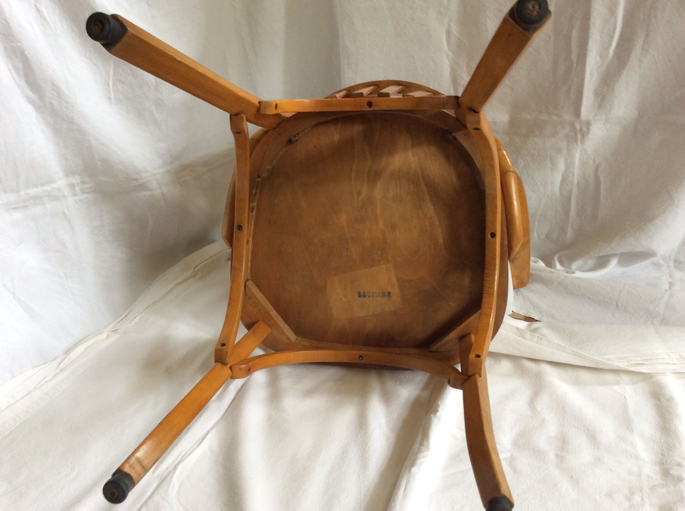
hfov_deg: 56.9
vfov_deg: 44.1
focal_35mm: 32
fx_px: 632
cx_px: 342
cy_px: 256
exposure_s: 1/25
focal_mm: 3.3
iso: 50
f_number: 2.4
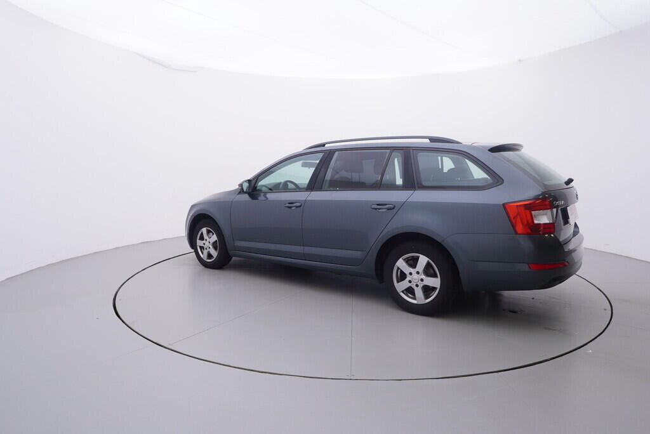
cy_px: 217
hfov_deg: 77.3
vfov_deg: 56.2
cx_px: 325
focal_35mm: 22
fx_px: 406
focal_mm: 15
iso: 200
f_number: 5
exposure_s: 1/80
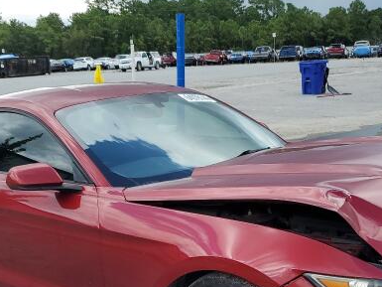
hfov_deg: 35.5
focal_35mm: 54
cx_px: 200
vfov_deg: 26.2
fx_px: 596
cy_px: 256
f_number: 1.5
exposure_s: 1/2000
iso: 50
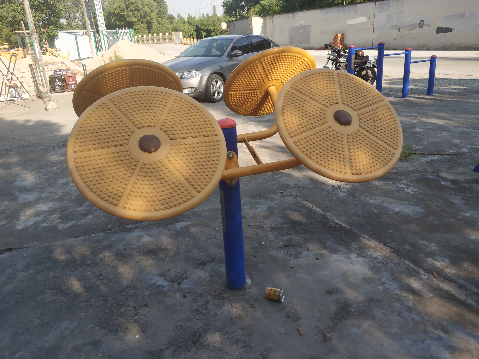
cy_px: 180
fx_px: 373
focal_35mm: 27
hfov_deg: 65.4
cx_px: 240
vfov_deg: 51.3
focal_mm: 3.82
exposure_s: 1/823
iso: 147
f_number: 1.8
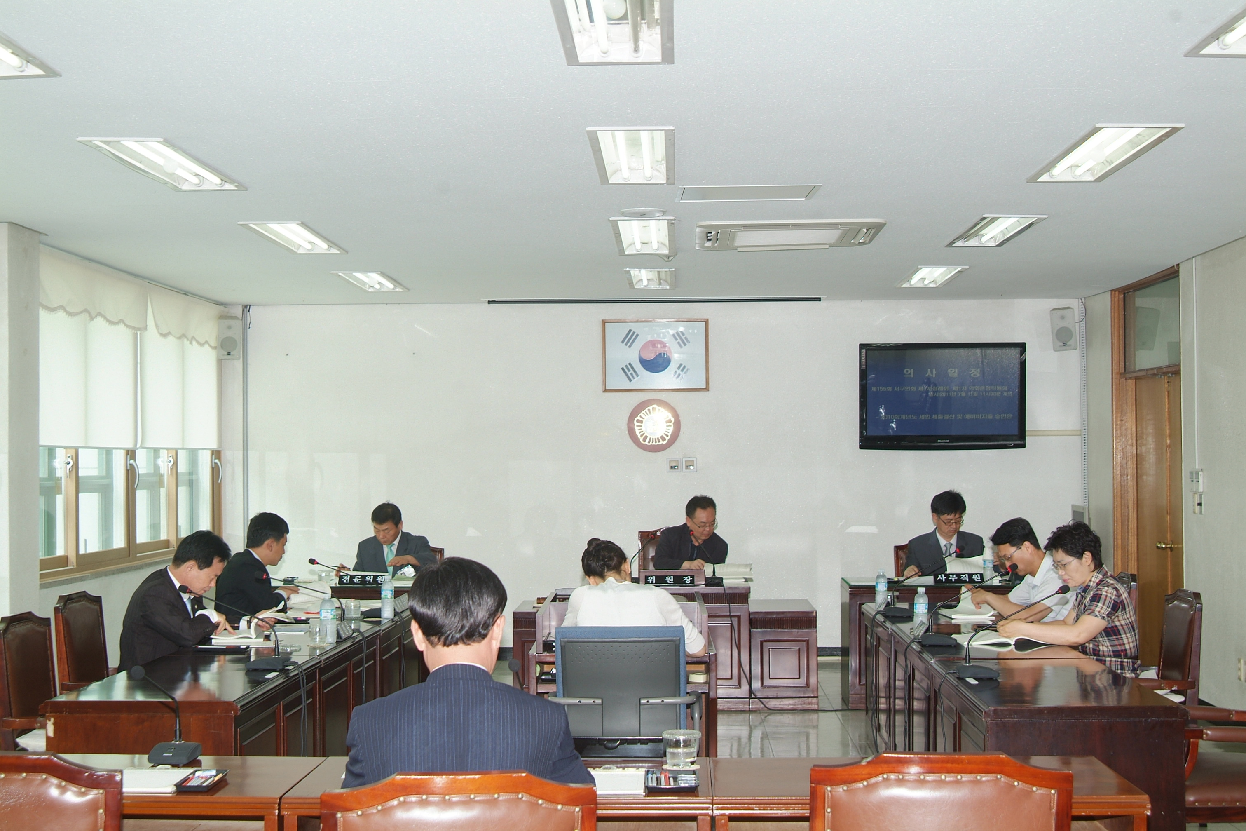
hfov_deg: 38.9
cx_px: 623
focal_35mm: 51
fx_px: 1765
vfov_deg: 26.5
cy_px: 416
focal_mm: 34
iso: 200
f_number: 4.8
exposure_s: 1/60
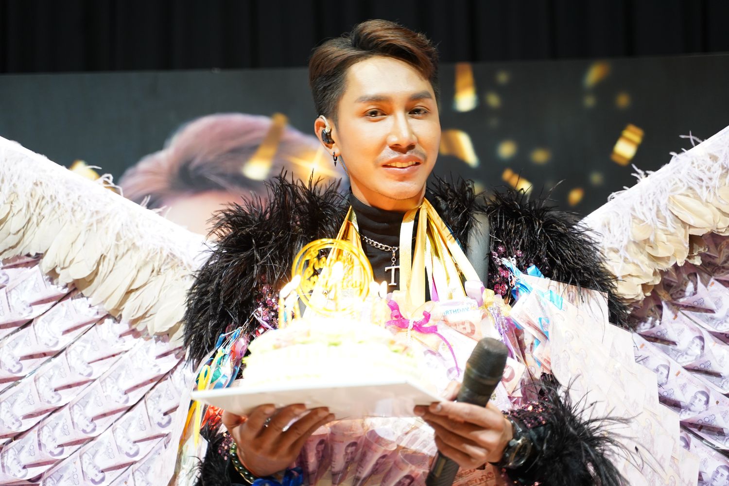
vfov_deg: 18.2
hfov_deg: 27.0
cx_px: 364
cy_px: 243
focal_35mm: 75
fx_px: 1519
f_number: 2.8
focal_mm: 75
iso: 1600
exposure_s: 1/80
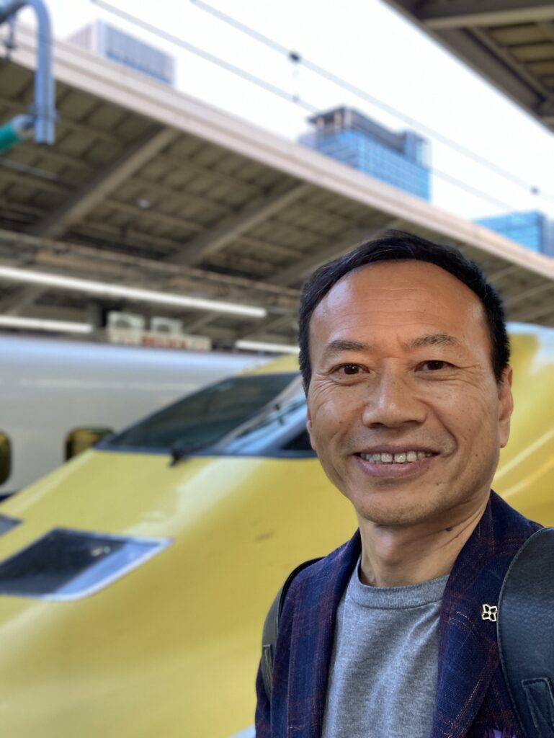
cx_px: 277
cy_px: 369
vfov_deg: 56.8
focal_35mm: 32
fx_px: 682
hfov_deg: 44.2
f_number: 2.2
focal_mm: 2.87
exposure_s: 1/60
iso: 160
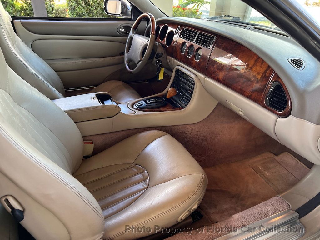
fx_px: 240
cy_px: 120
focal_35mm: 26
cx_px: 160
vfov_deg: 53.1
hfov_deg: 67.3
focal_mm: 5.7
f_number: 1.5
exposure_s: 1/121
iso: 100
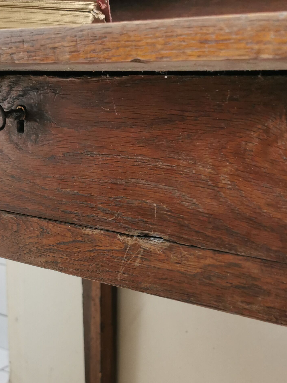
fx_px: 575
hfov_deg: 28.0
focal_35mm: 52
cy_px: 283
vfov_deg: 36.0
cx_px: 151
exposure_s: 1/120
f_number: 1.6
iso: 160
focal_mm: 5.56
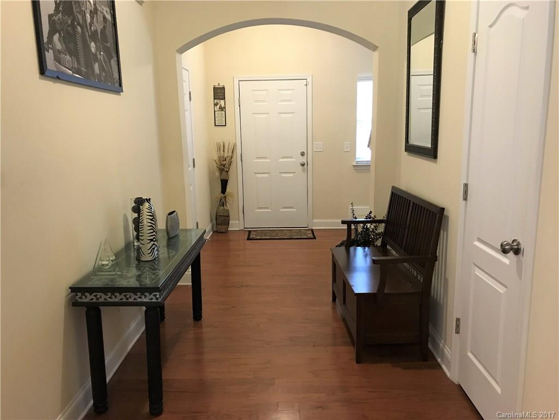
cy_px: 210
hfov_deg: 63.4
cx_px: 280
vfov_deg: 49.7
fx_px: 452
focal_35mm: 28
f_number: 1.8
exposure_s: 1/15
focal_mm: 3.99
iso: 80
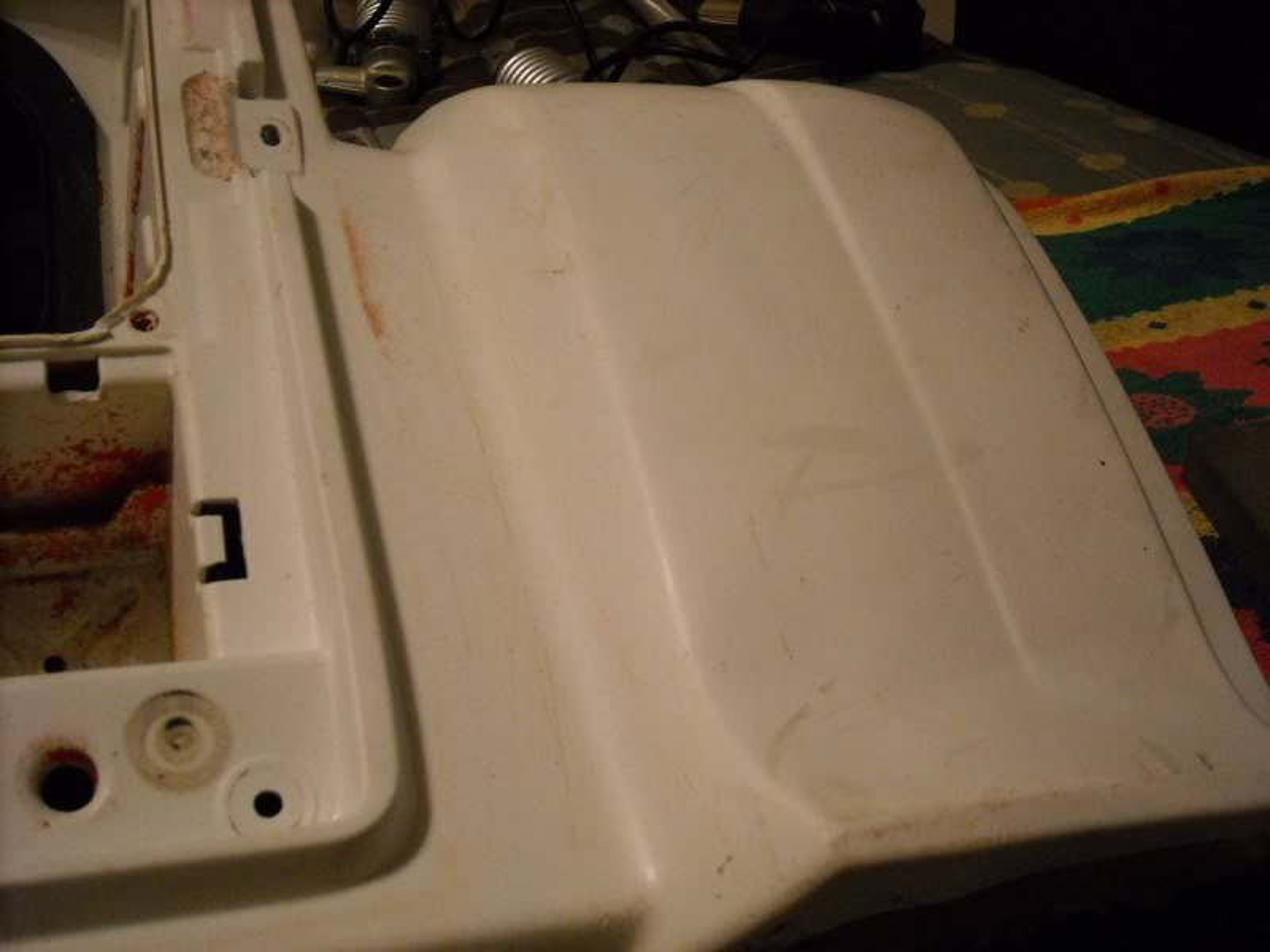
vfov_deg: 32.9
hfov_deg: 42.9
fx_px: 1614
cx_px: 635
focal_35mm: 44
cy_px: 476
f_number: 3.1
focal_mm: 7.1
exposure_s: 1/45
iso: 400
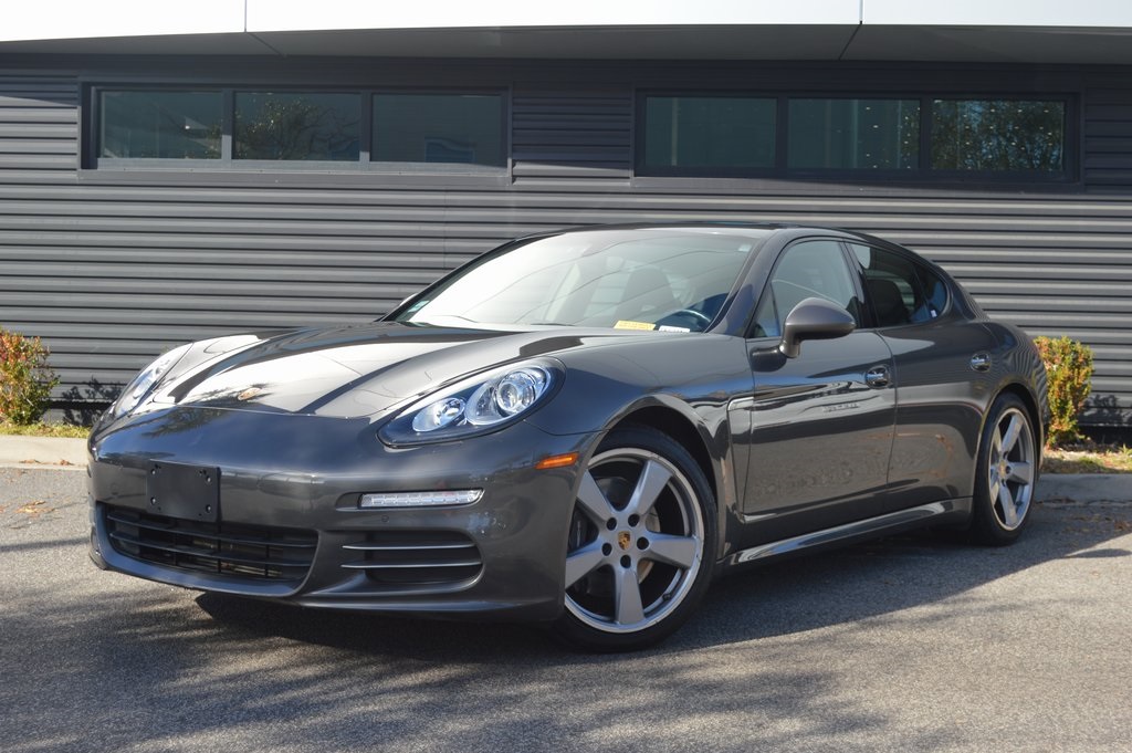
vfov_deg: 28.0
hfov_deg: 41.1
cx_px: 566
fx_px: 1508
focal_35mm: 48
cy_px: 376
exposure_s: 1/160
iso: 100
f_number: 6.3
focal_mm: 32
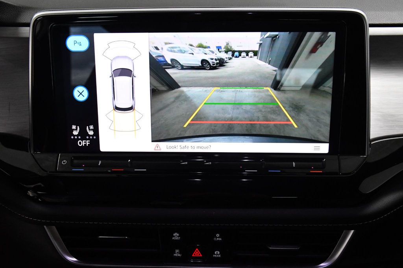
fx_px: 436
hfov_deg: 49.6
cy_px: 134
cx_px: 202
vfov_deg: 34.2
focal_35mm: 39
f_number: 7.1
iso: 2500
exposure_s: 1/200
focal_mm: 26
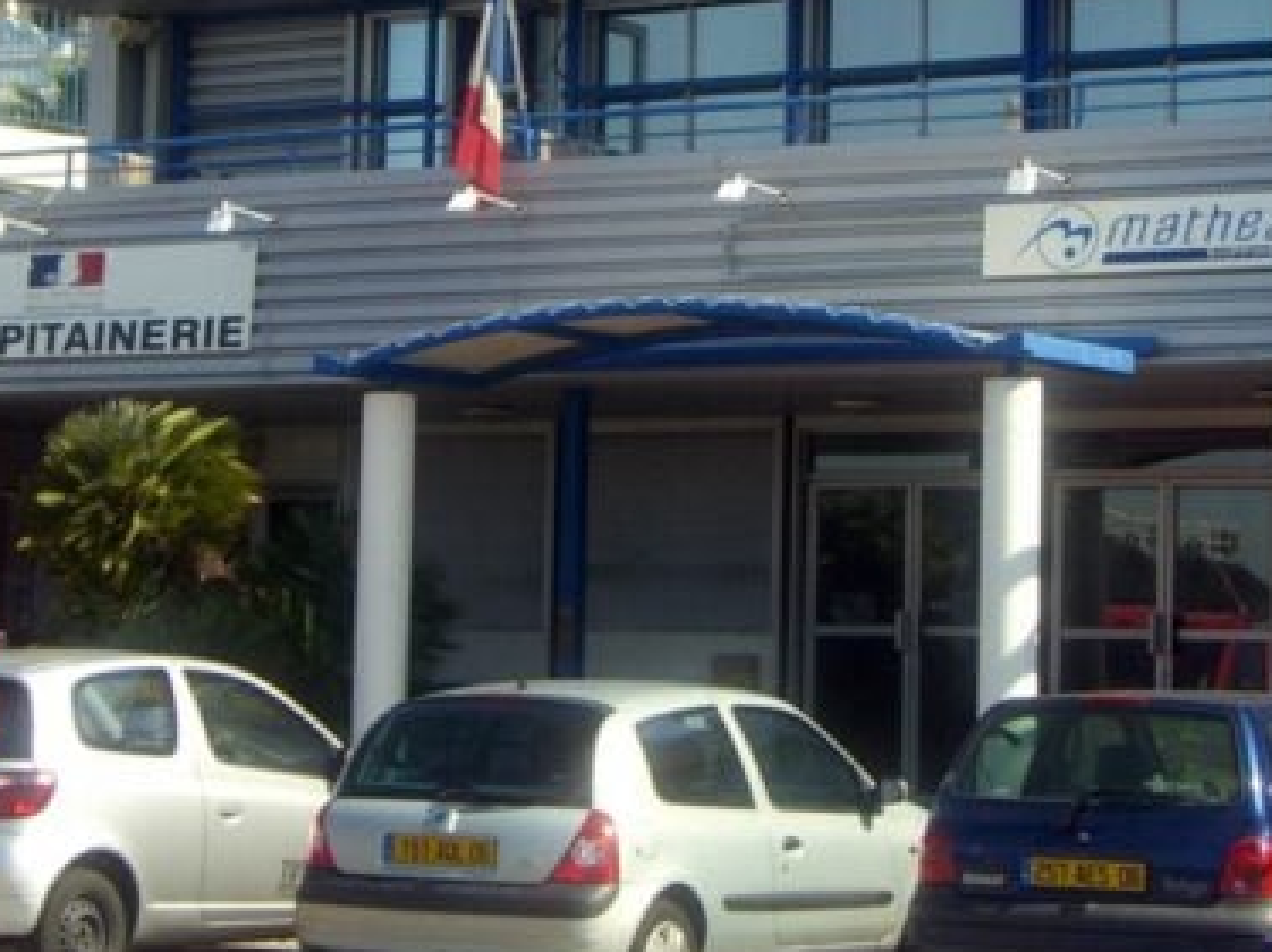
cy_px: 292
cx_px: 772
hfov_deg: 17.4
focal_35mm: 113
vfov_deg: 13.1
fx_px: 4150
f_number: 5.2
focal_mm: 9
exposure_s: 1/250
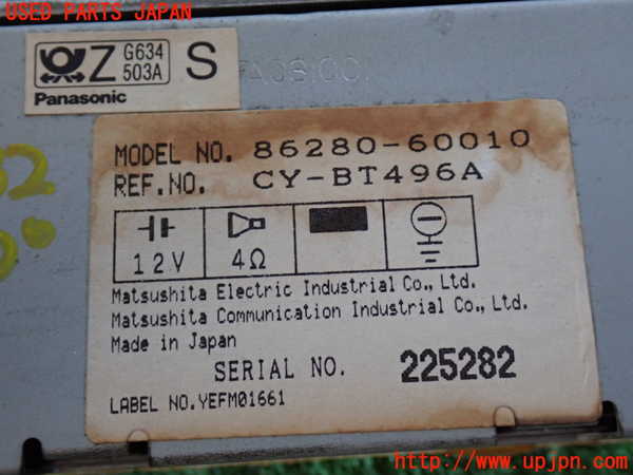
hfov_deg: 40.4
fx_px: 859
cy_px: 238
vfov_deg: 30.9
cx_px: 316
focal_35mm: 47
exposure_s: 1/50
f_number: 3.1
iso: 640
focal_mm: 8.4
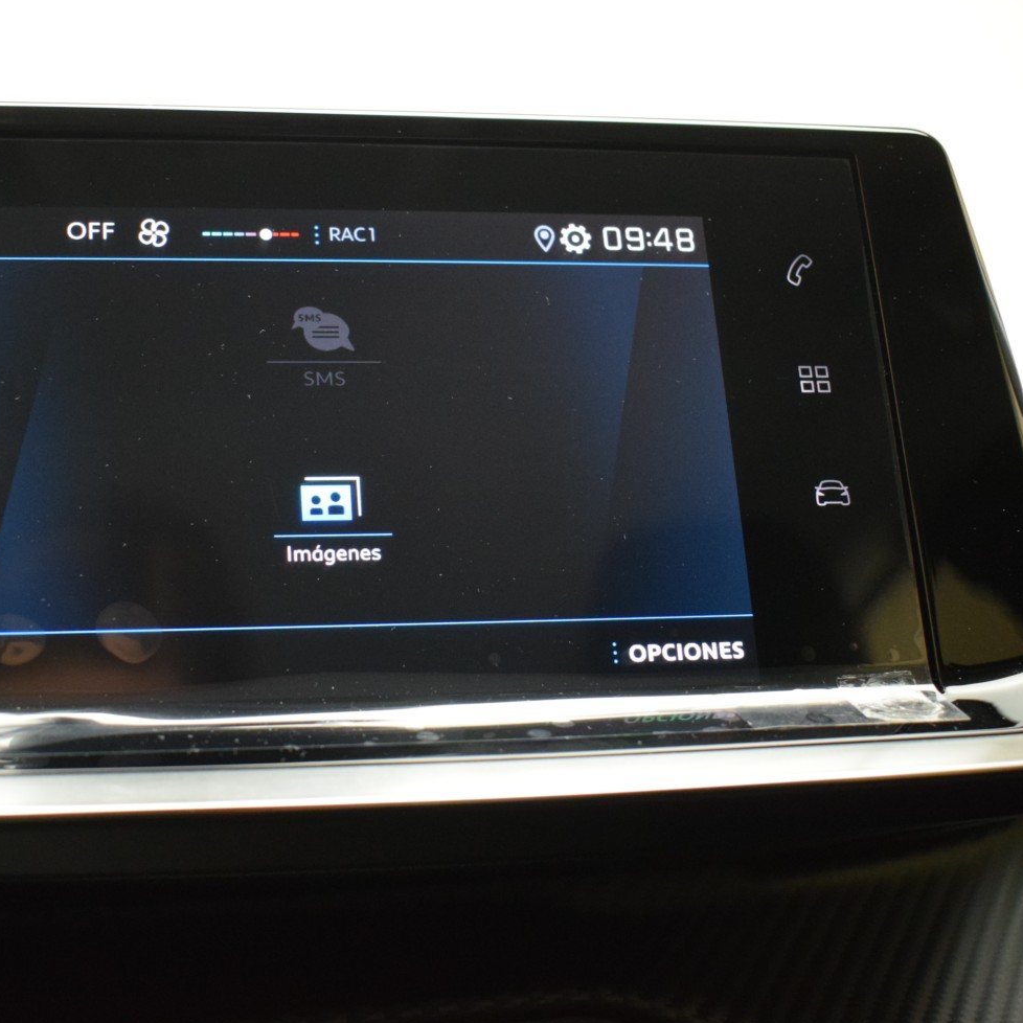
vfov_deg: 39.2
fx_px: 1438
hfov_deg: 38.4
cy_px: 512
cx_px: 288
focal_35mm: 43
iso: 2800
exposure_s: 1/60
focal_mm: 22
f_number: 3.8
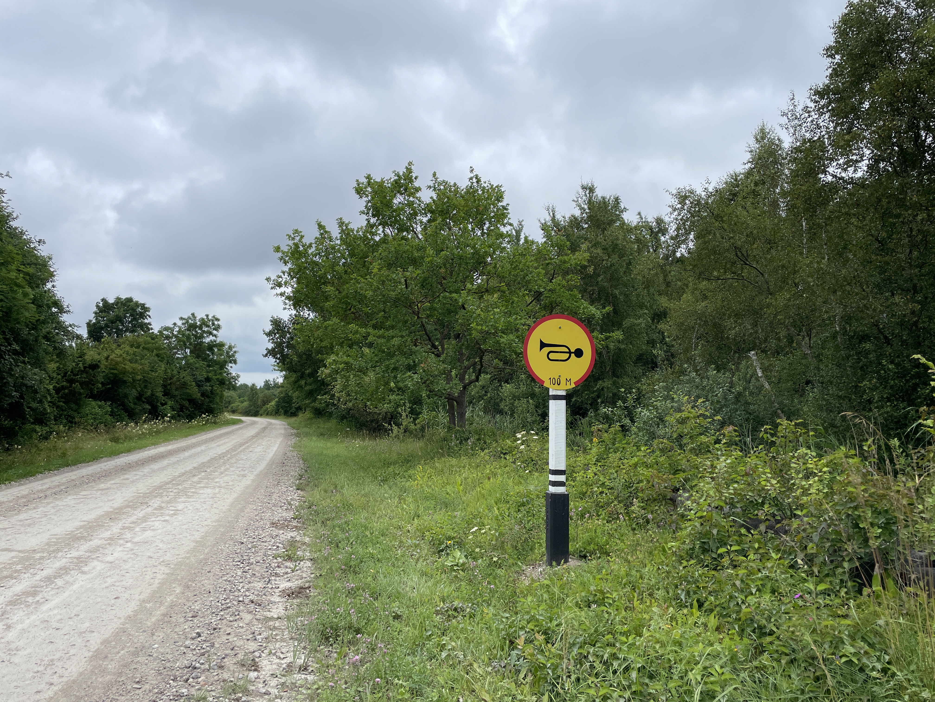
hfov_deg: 67.3
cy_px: 351
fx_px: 702
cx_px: 468
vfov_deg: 53.1
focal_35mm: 26
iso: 32
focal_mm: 4.2
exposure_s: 1/2257
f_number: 1.6
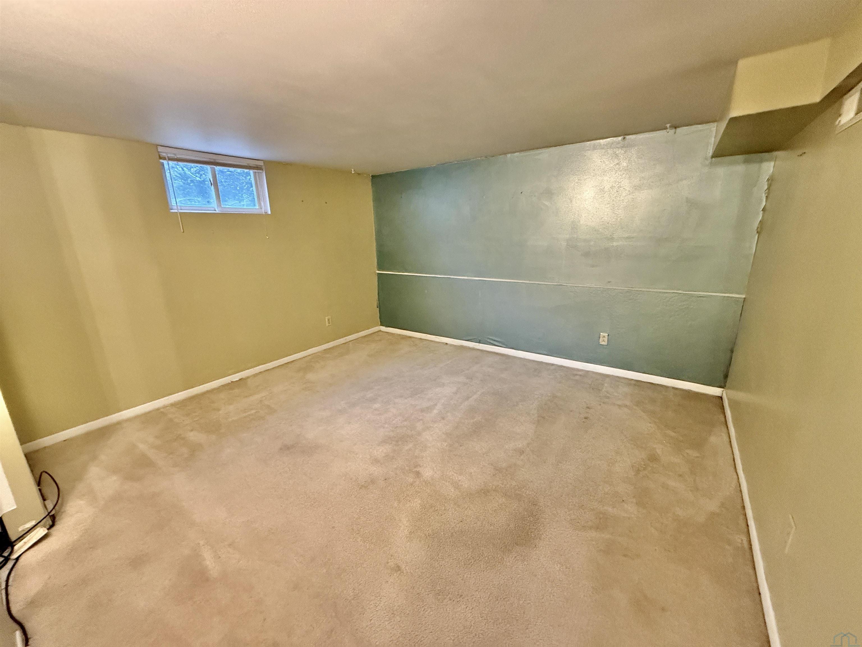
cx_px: 431
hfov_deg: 102.1
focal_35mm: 14
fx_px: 349
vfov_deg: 85.7
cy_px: 324
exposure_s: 1/60
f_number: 2.2
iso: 800
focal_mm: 2.22
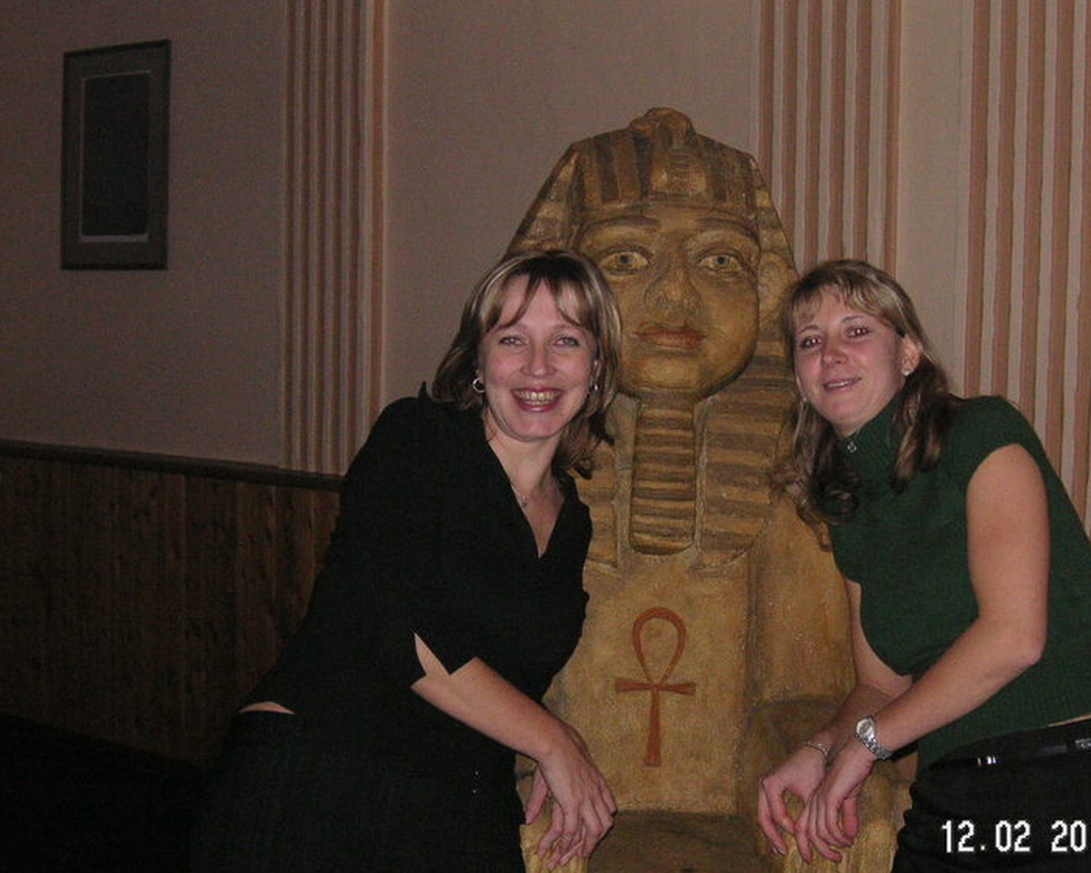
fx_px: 1905
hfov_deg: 31.9
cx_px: 607
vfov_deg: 25.8
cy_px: 461
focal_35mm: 59
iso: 160
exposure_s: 1/45
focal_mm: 8.9
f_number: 3.6
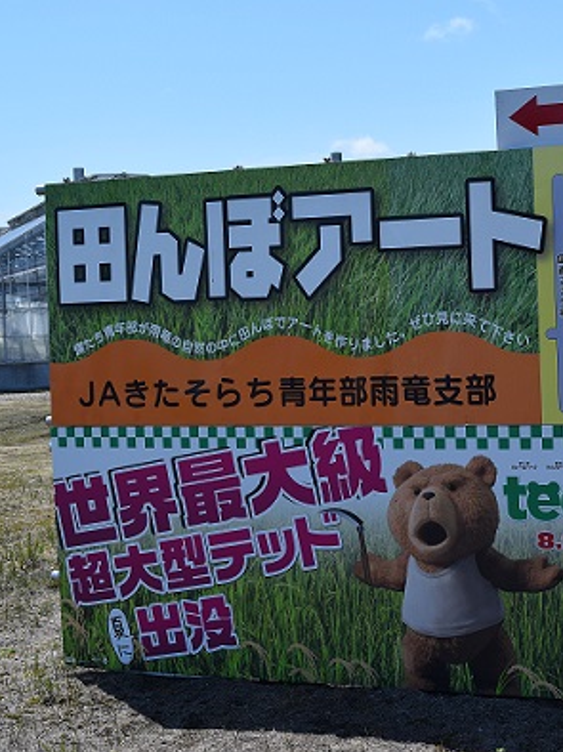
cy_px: 378
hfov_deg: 22.5
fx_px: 1384
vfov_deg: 30.4
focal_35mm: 64
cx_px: 489
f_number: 10
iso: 200
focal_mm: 29
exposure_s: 1/400
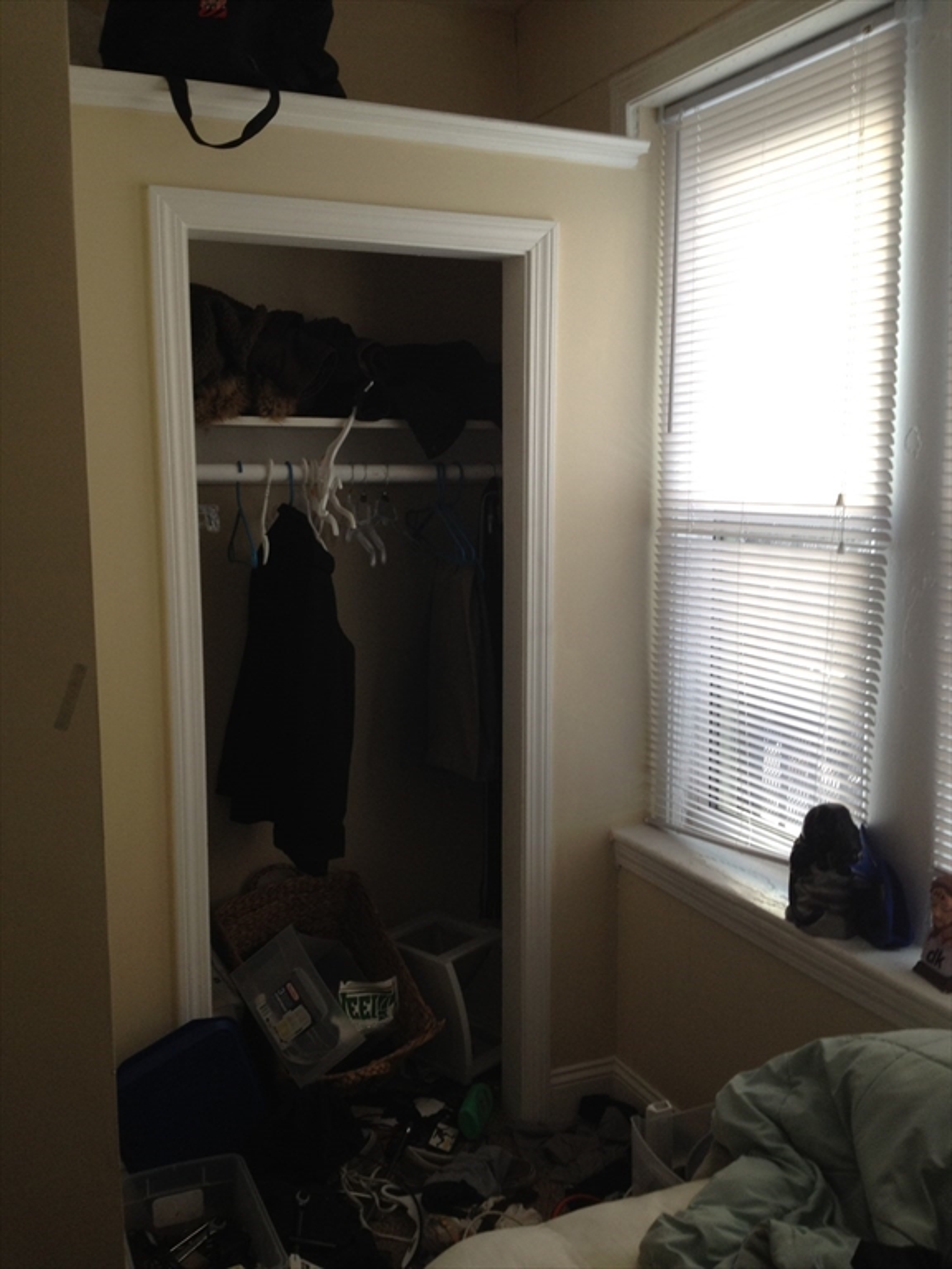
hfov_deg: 40.7
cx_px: 476
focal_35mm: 35
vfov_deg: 52.6
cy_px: 634
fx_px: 1283
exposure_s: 1/40
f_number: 2.4
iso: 80
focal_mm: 4.28
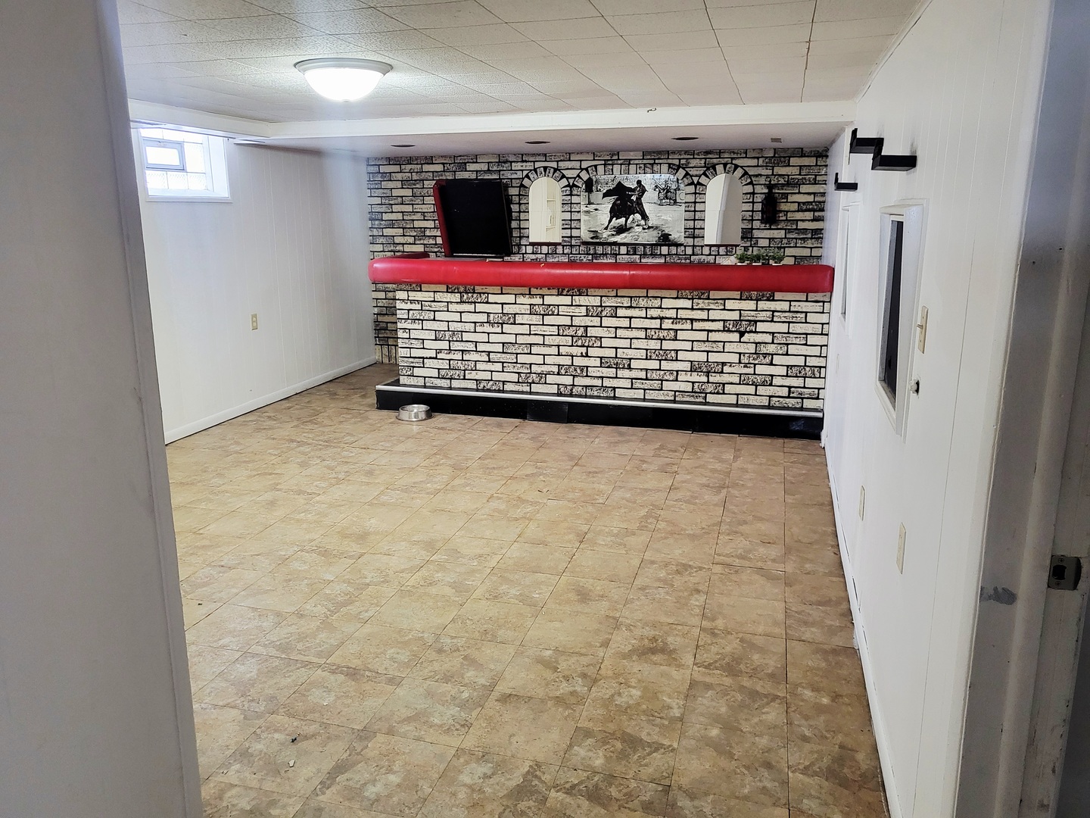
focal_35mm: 26
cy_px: 409
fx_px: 819
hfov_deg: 67.3
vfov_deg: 53.1
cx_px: 545
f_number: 1.8
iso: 500
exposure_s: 1/40
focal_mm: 4.25
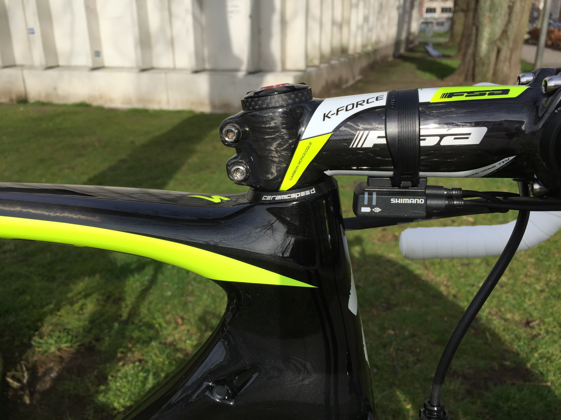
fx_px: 470
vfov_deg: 48.2
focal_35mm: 29
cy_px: 210
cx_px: 280
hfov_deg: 61.7
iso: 32
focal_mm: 4.15
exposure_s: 1/1647
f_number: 2.2
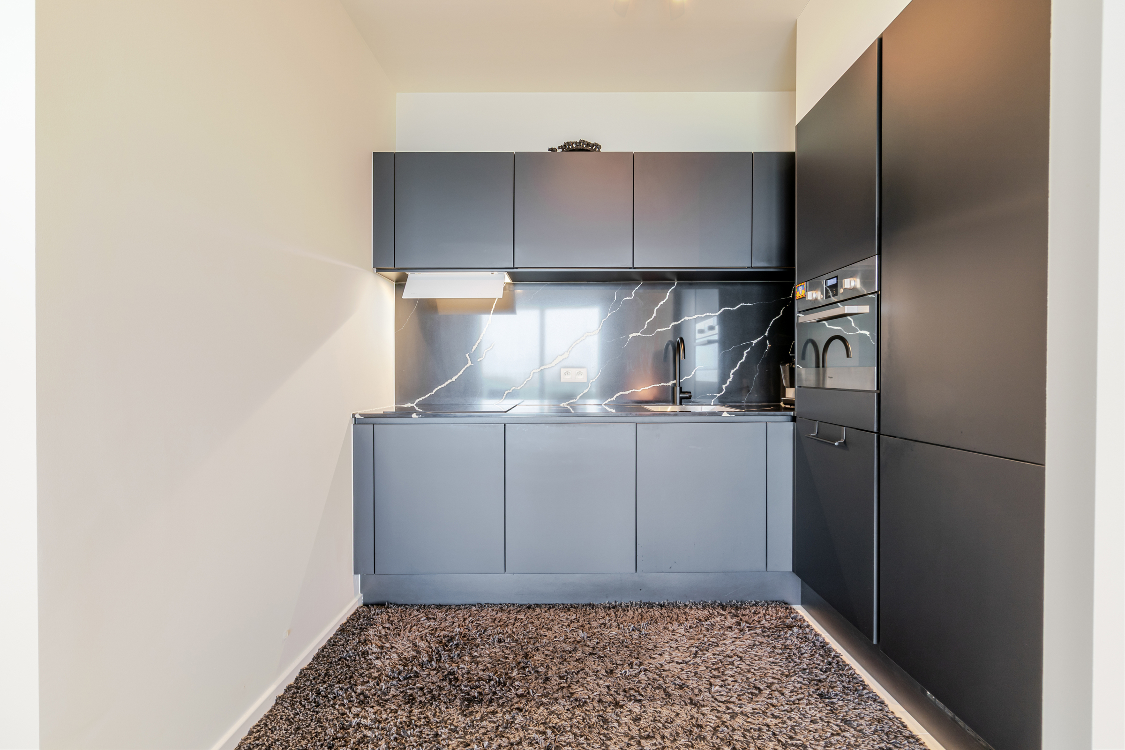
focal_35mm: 16
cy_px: 375
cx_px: 562
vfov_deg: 73.7
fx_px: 500
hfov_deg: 96.7
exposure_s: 1/13
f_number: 11
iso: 250
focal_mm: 16
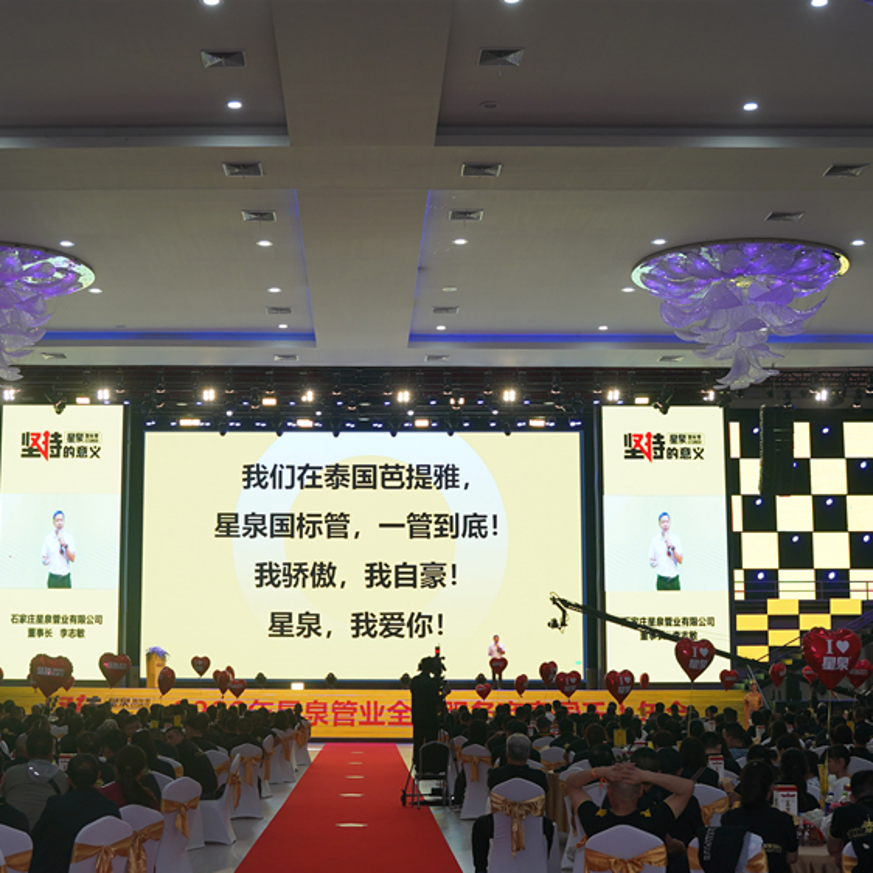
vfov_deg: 31.6
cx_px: 336
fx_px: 1541
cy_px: 438
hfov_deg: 31.5
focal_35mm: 54
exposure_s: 1/160
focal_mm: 28
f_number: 2.8
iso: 200
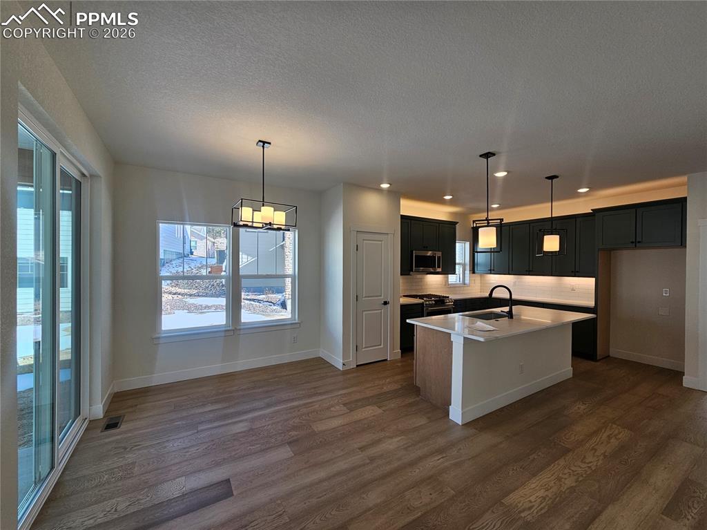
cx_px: 354
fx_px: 265
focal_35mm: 13
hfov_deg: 106.2
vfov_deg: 89.9
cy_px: 265
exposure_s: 1/164
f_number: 2.2
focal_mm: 2.2
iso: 50
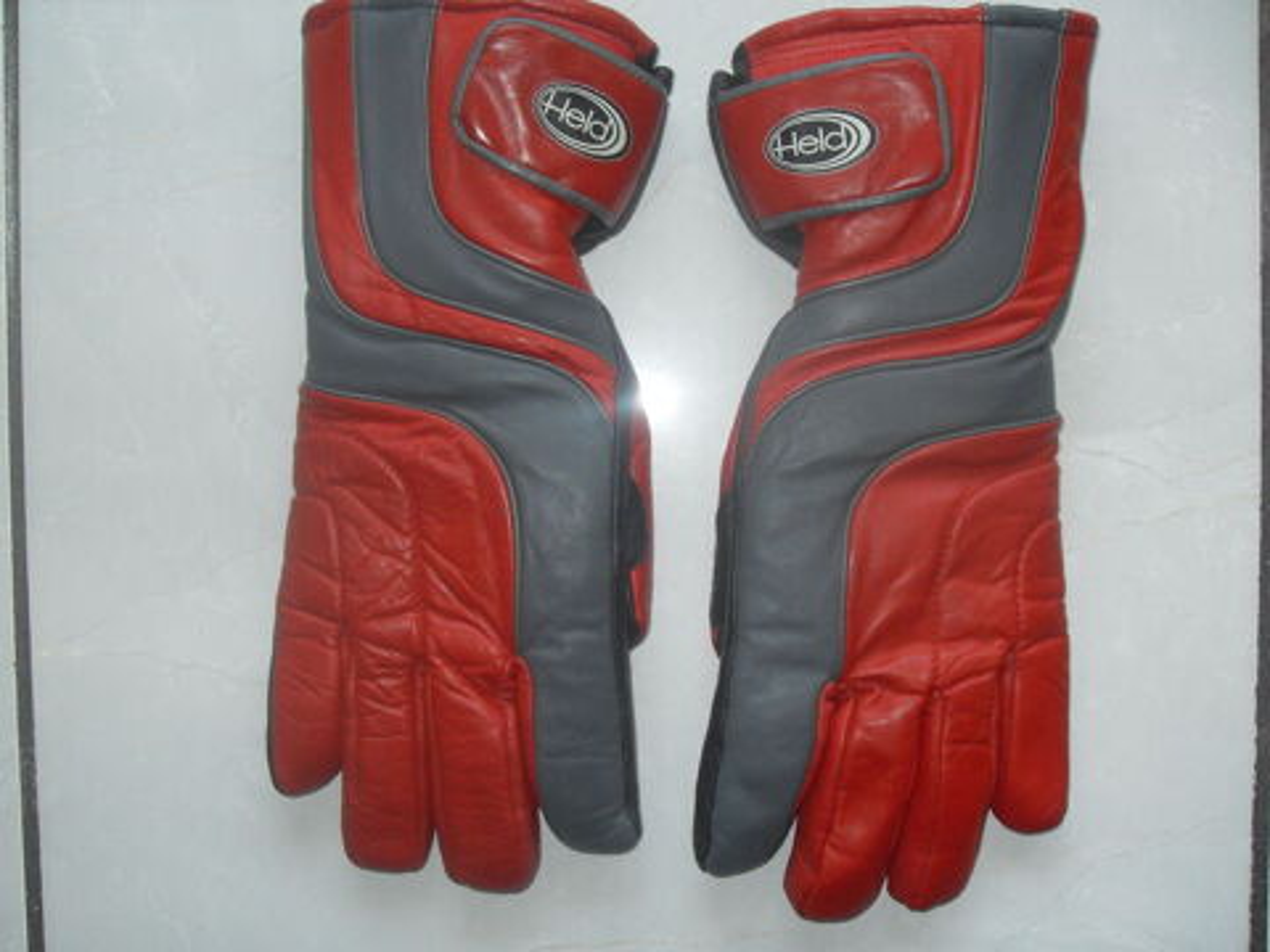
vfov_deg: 38.7
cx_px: 635
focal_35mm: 37
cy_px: 476
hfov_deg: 50.1
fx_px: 1357
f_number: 2.8
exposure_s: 1/45
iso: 100
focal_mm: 6.3
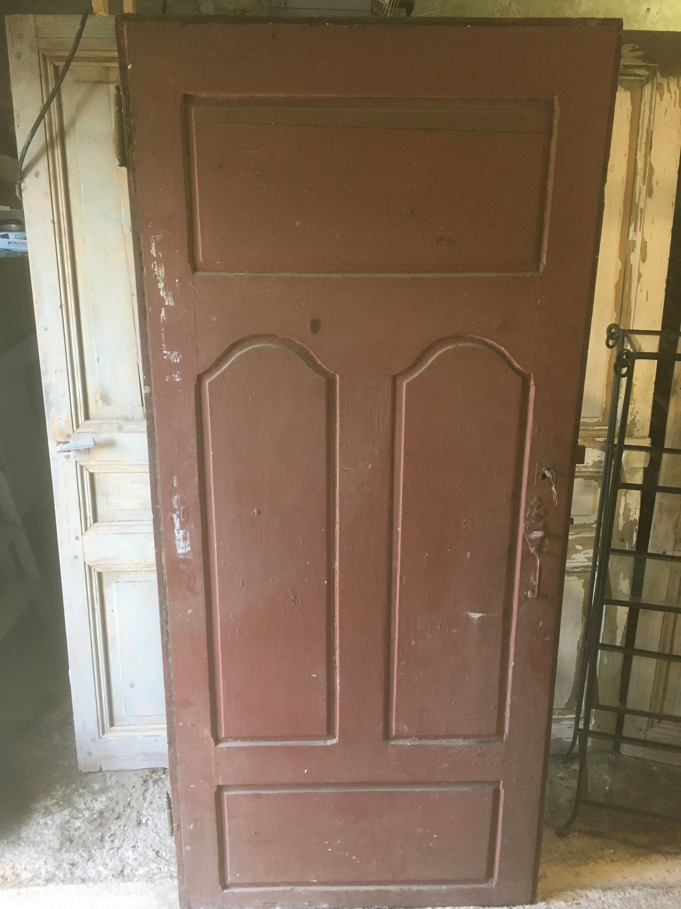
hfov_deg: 48.2
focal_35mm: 29
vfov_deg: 61.7
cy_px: 454
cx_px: 340
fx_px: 761
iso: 160
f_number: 2.2
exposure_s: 1/33
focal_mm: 4.15
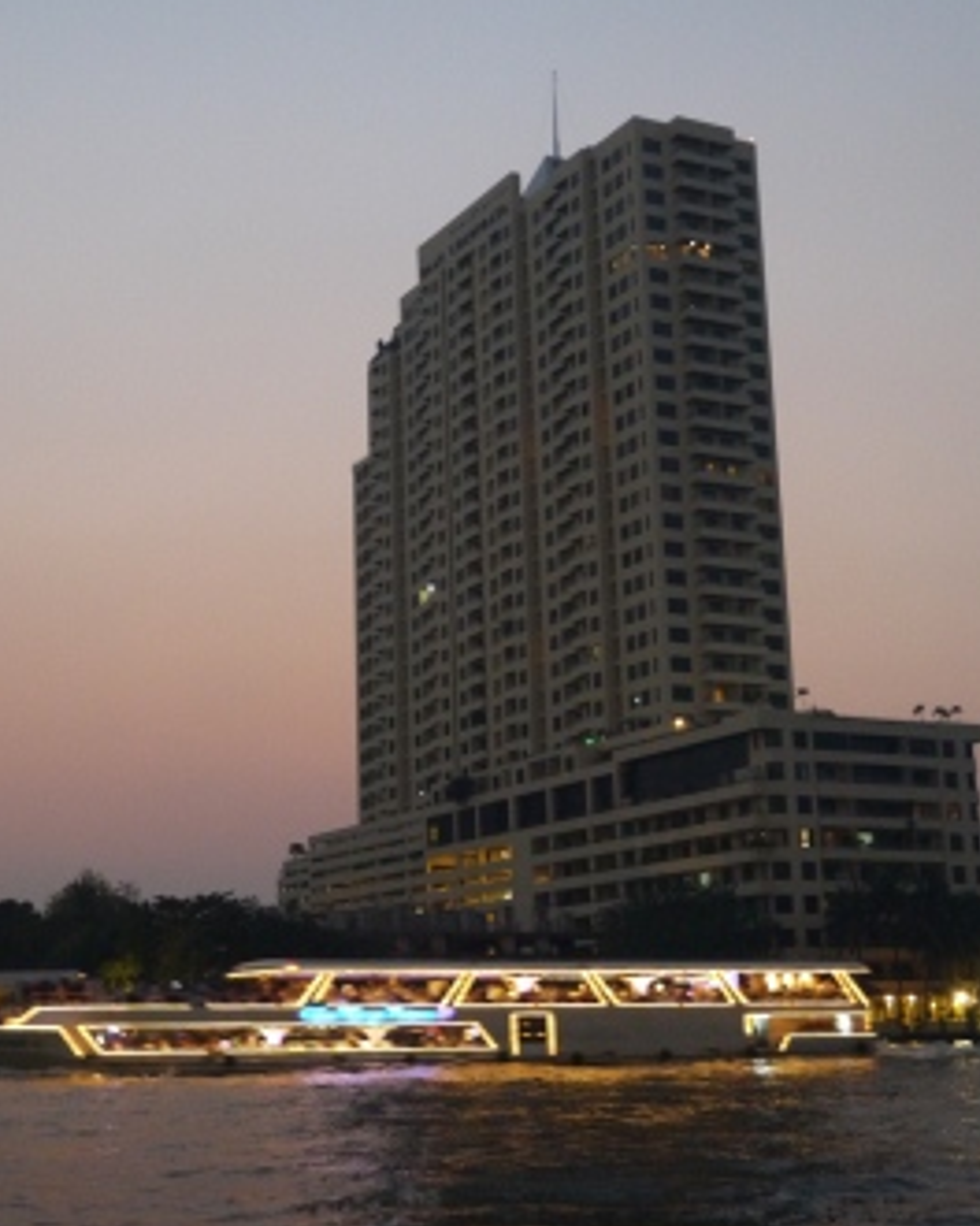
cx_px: 382
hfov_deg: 28.5
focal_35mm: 53
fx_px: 1922
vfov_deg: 35.4
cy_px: 609
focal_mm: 20
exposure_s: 1/13
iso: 1600
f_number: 4.4
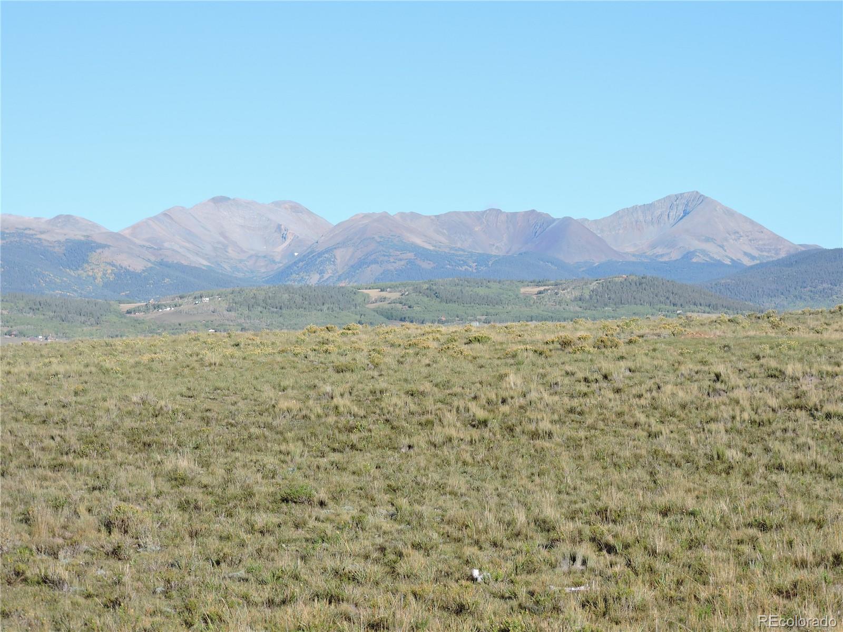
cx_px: 422
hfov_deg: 18.7
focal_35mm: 105
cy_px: 316
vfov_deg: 14.1
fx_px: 2557
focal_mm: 18.7
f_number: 4.2
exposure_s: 1/500
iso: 100
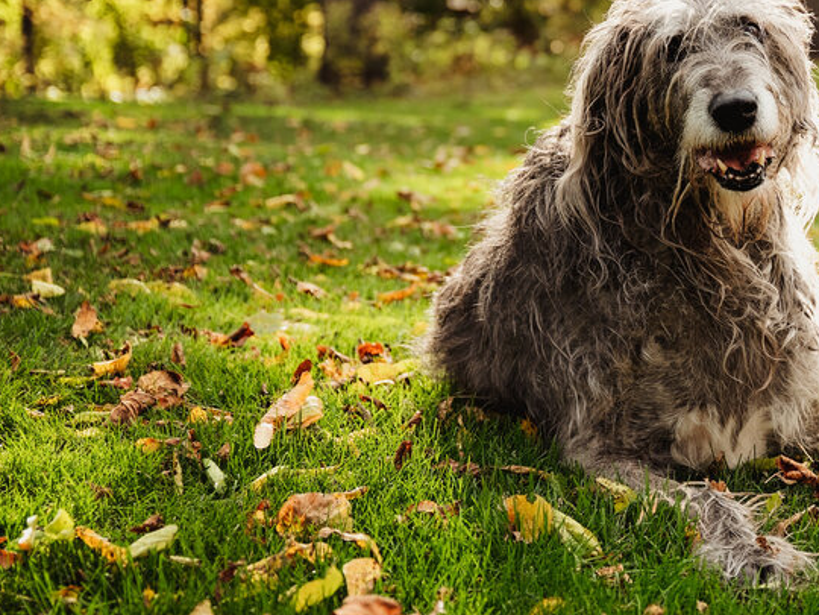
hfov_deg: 19.6
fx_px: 2271
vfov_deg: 15.3
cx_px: 890
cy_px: 80
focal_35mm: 96
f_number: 3.2
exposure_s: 1/640
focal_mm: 45
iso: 320
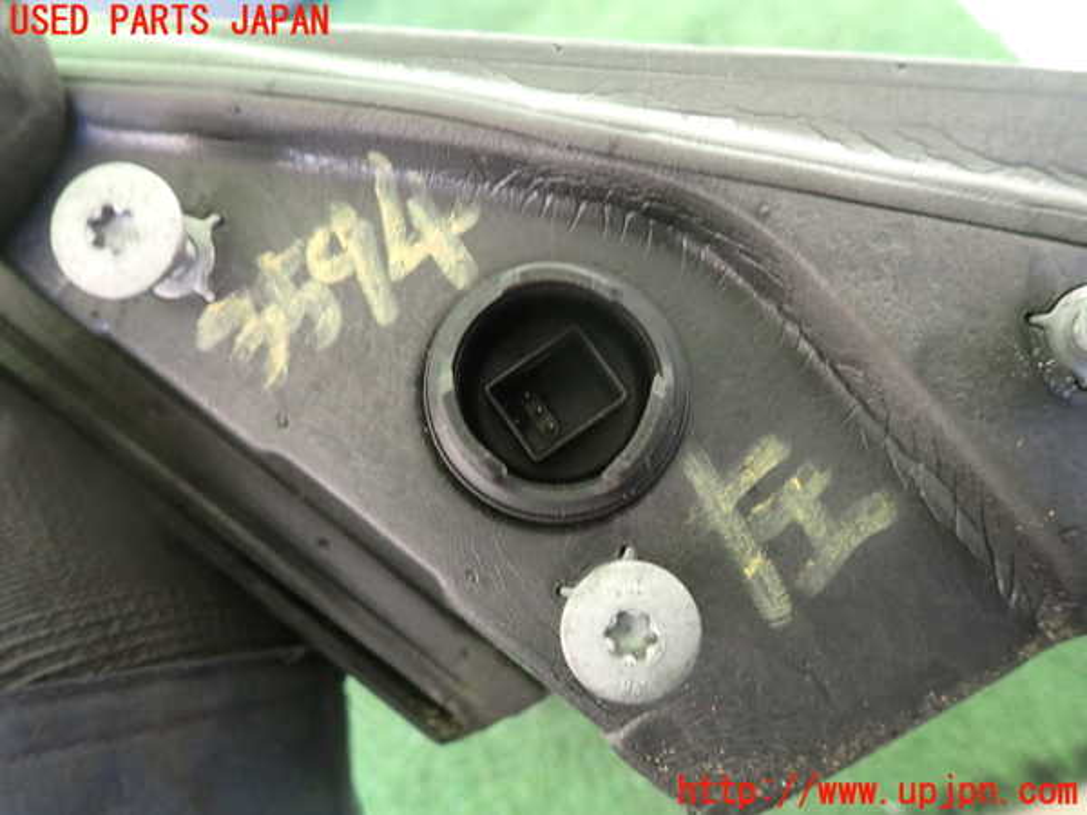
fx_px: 785
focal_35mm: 25
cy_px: 408
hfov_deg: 69.4
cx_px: 544
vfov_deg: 54.9
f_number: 2
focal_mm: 4.5
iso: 200
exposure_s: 1/30
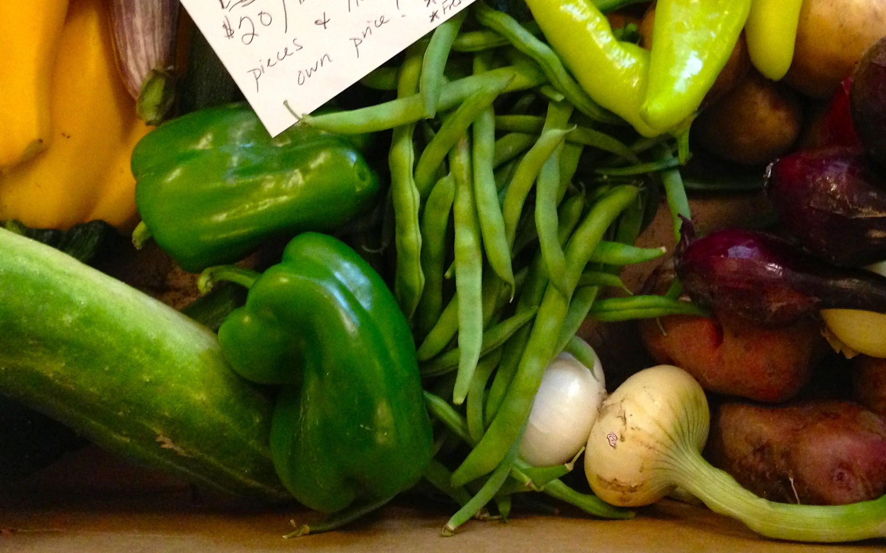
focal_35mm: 51
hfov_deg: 39.4
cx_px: 542
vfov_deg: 24.7
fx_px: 1231
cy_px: 78
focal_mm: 4.13
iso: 400
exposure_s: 1/15
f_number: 2.4
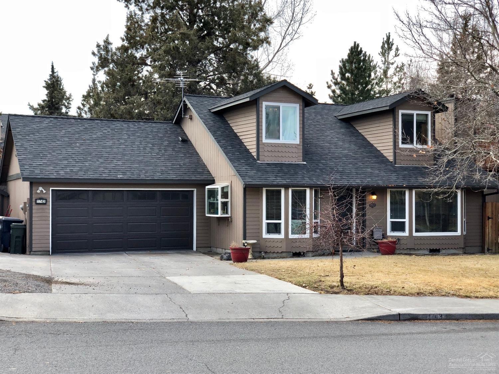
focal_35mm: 52
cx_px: 250
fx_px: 749
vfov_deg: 28.0
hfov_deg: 36.8
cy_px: 187
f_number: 2.4
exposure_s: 1/230
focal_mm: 6
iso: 16
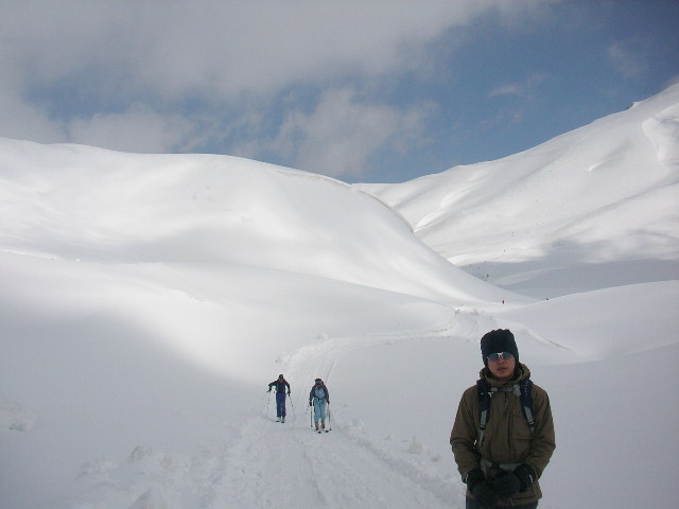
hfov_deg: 50.1
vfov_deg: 38.7
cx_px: 340
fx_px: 726
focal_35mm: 37
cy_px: 254
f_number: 6.9
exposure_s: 1/2000
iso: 64
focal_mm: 5.7
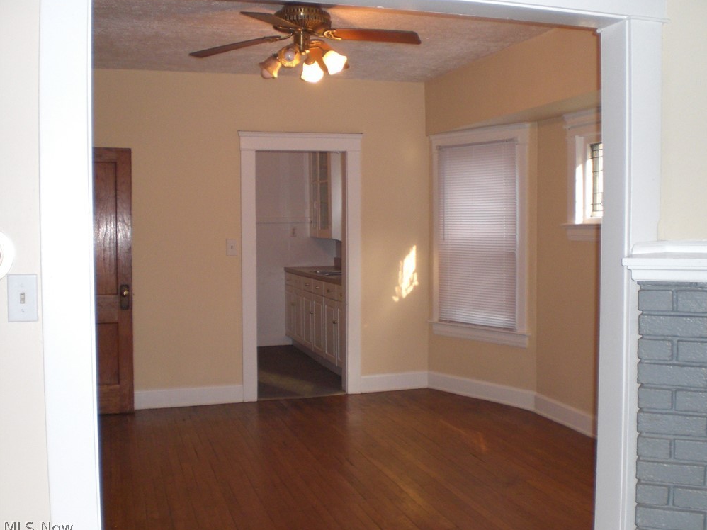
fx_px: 796
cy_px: 266
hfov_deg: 47.9
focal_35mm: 39
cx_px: 361
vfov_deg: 36.8
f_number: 3.1
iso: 200
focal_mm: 6.3
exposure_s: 1/60
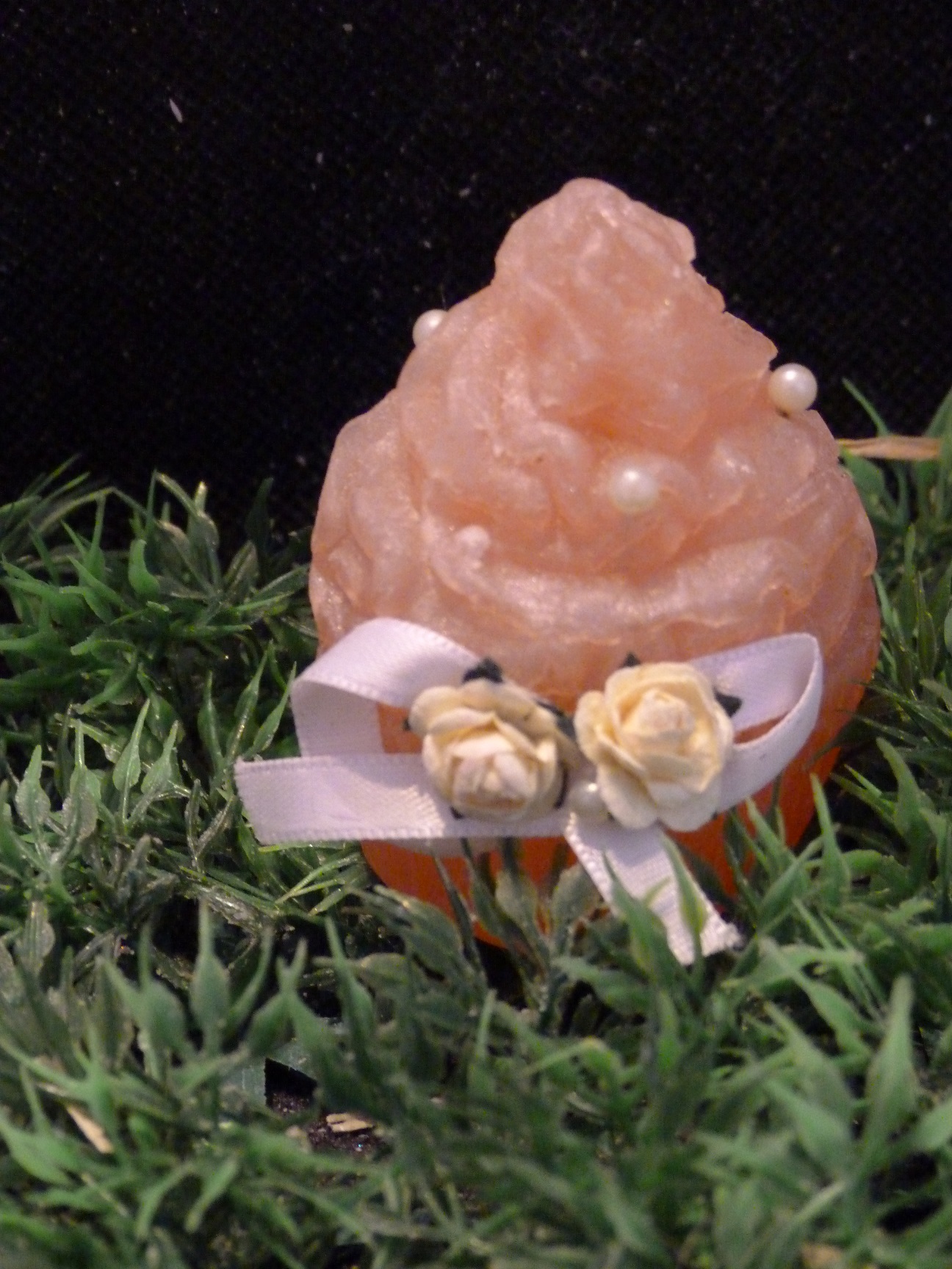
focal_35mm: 101
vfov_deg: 19.4
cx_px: 476
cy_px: 634
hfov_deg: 14.6
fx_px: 3704
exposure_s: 1/10
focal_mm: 18.2
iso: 800
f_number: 3.5
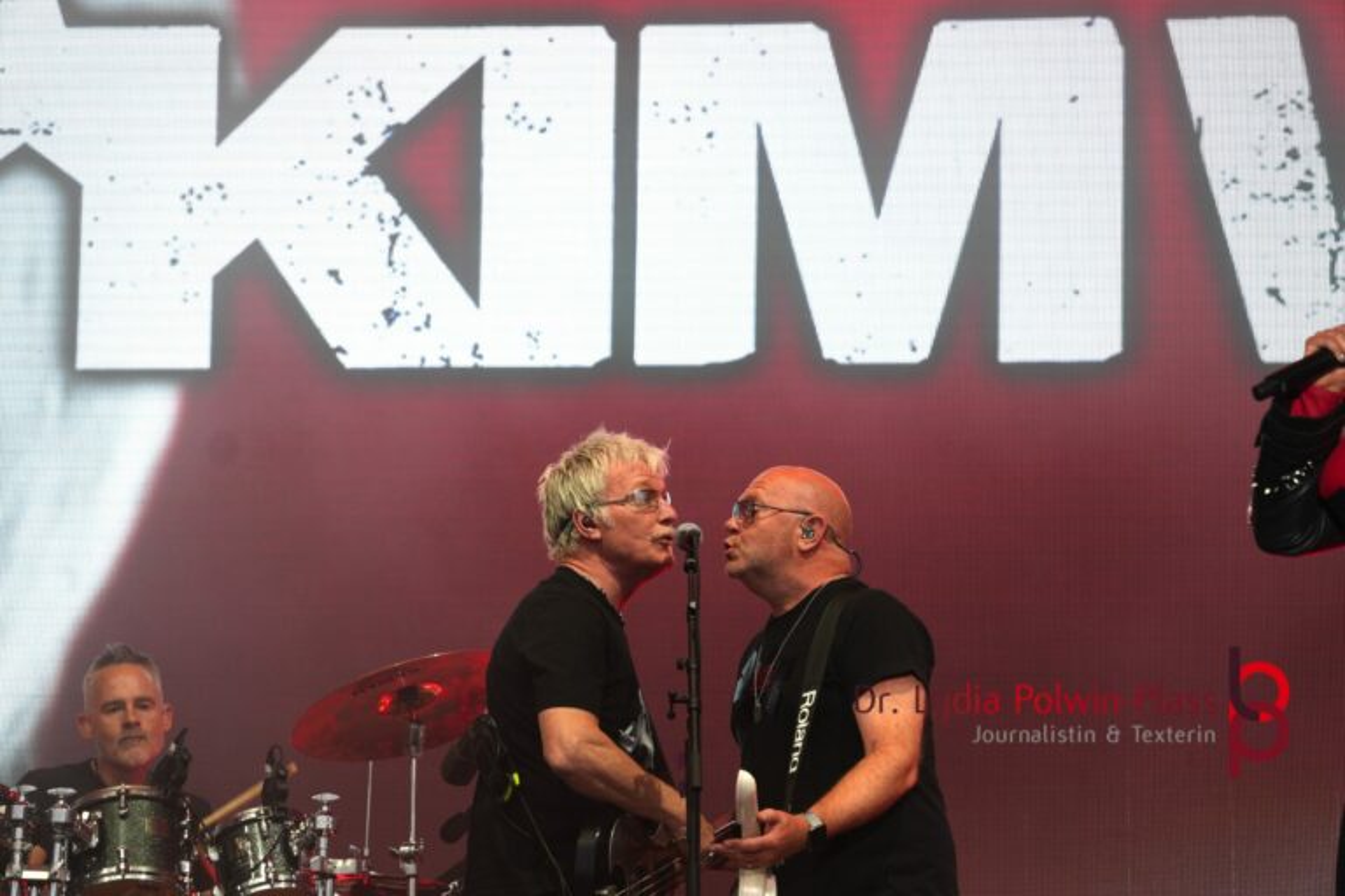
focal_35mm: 164
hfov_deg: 12.6
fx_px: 6108
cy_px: 448
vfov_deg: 8.4
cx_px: 672
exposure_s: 1/200
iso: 250
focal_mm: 109
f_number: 5.6
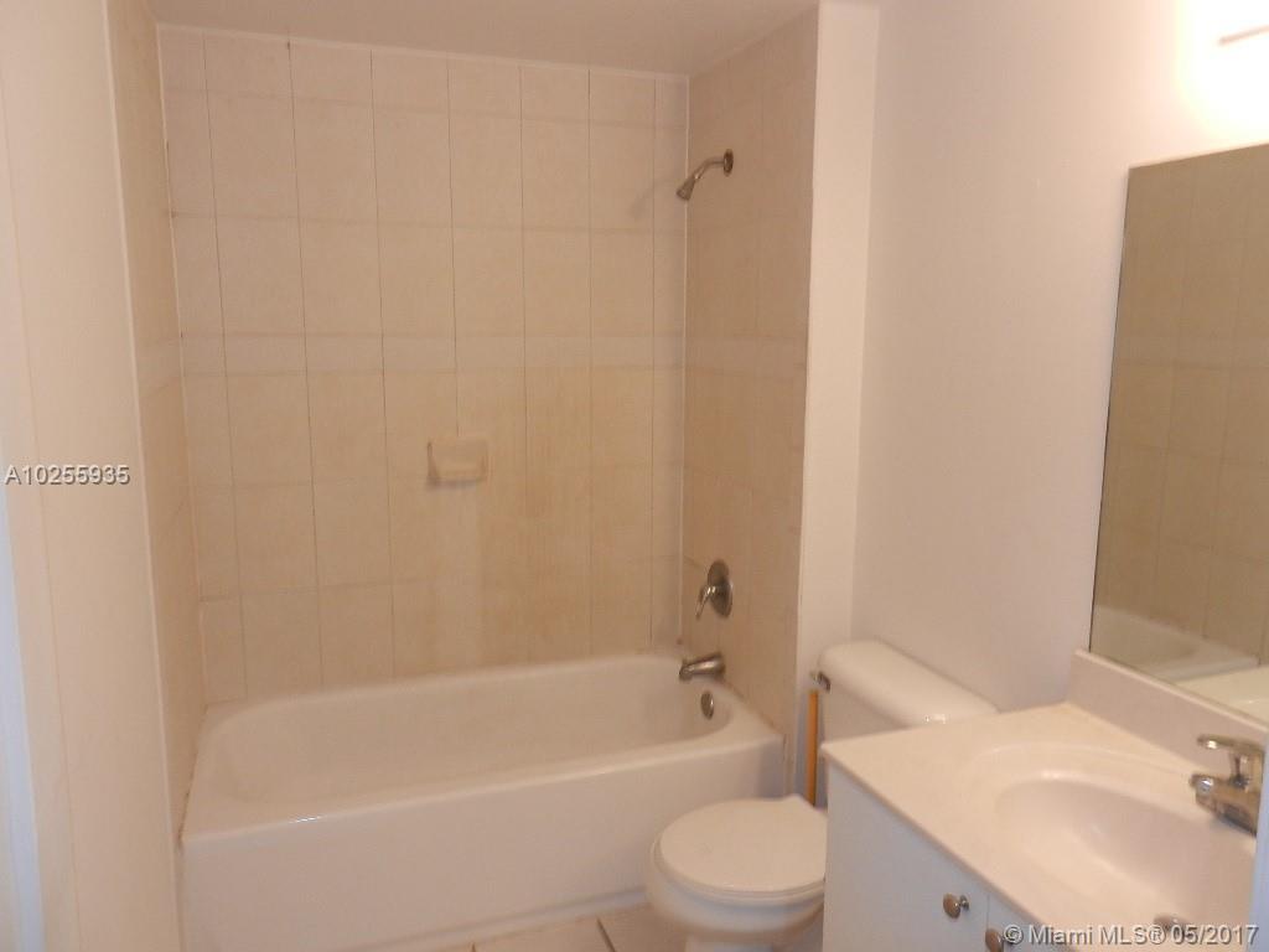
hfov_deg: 69.4
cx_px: 634
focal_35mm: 25
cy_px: 476
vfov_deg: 54.9
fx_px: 916
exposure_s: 1/30
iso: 200
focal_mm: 4.5
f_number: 3.5
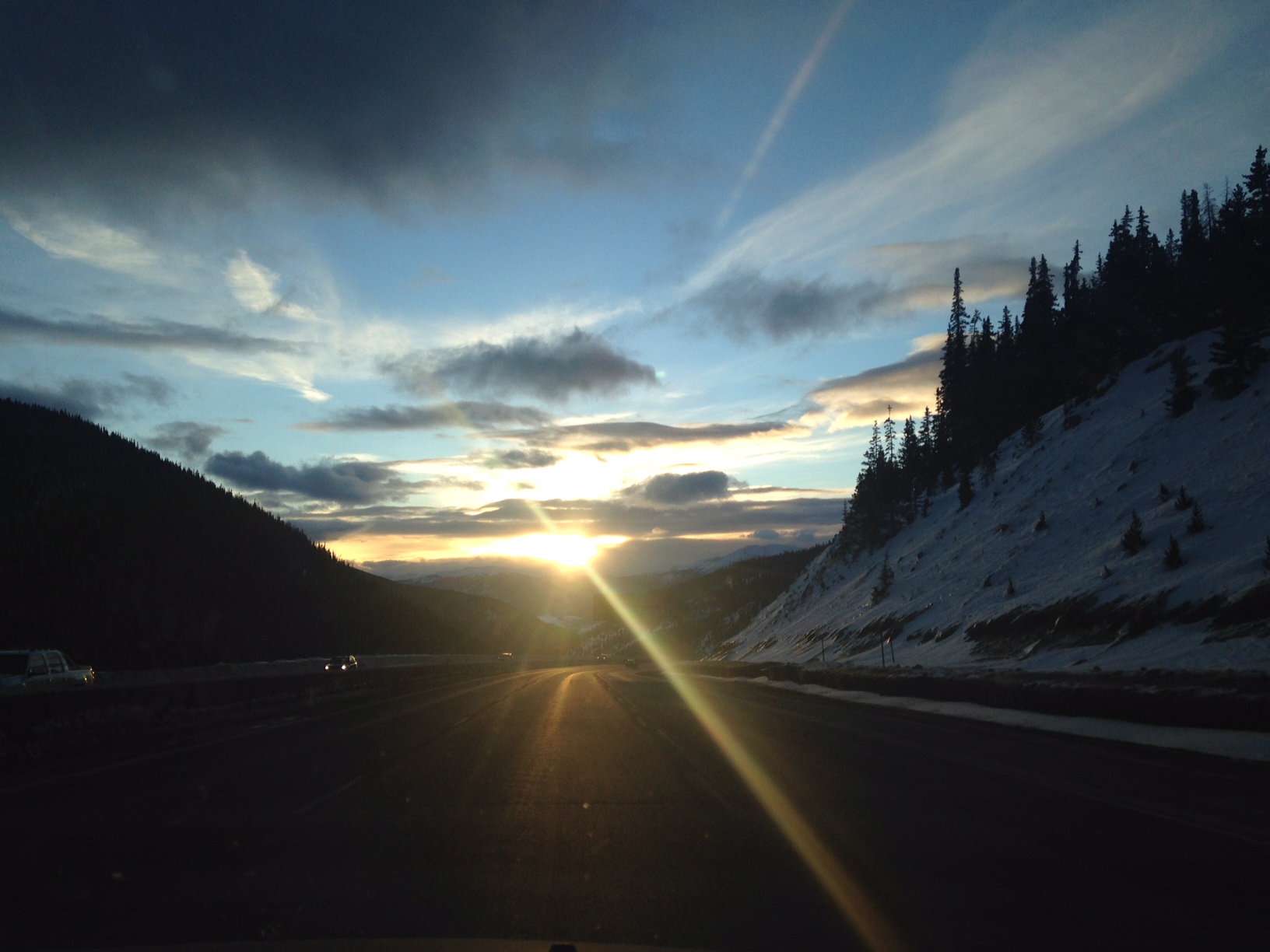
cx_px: 635
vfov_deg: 42.9
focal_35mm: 33
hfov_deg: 55.4
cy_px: 476
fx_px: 1211
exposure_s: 1/797
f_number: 2.4
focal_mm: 4.12
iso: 50
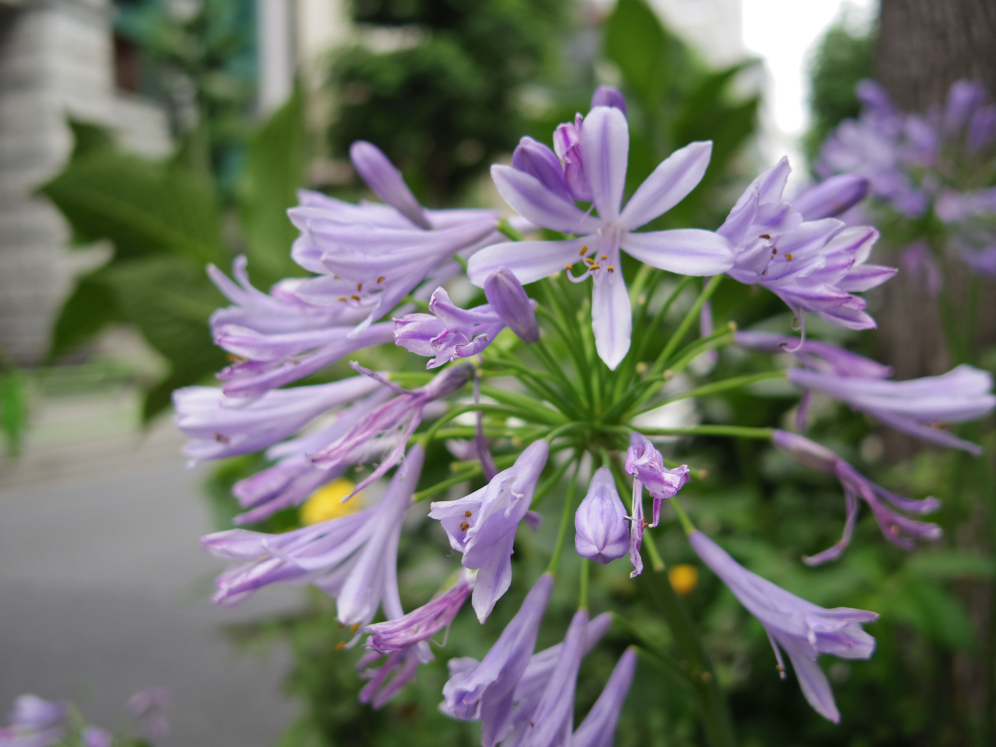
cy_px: 374
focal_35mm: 39
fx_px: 1122
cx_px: 498
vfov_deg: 36.8
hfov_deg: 47.9
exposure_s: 1/640
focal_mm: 8.5
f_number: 1.9
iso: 100
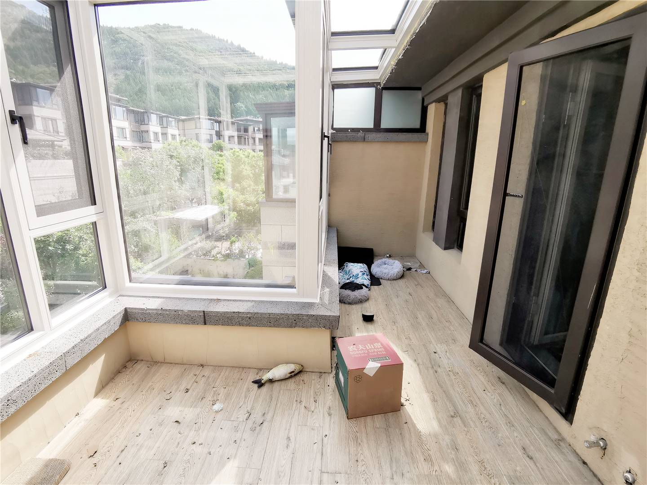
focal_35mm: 17
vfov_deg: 74.7
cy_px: 242
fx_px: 318
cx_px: 324
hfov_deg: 91.0
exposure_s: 1/501
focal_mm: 2.26
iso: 50
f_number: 2.2
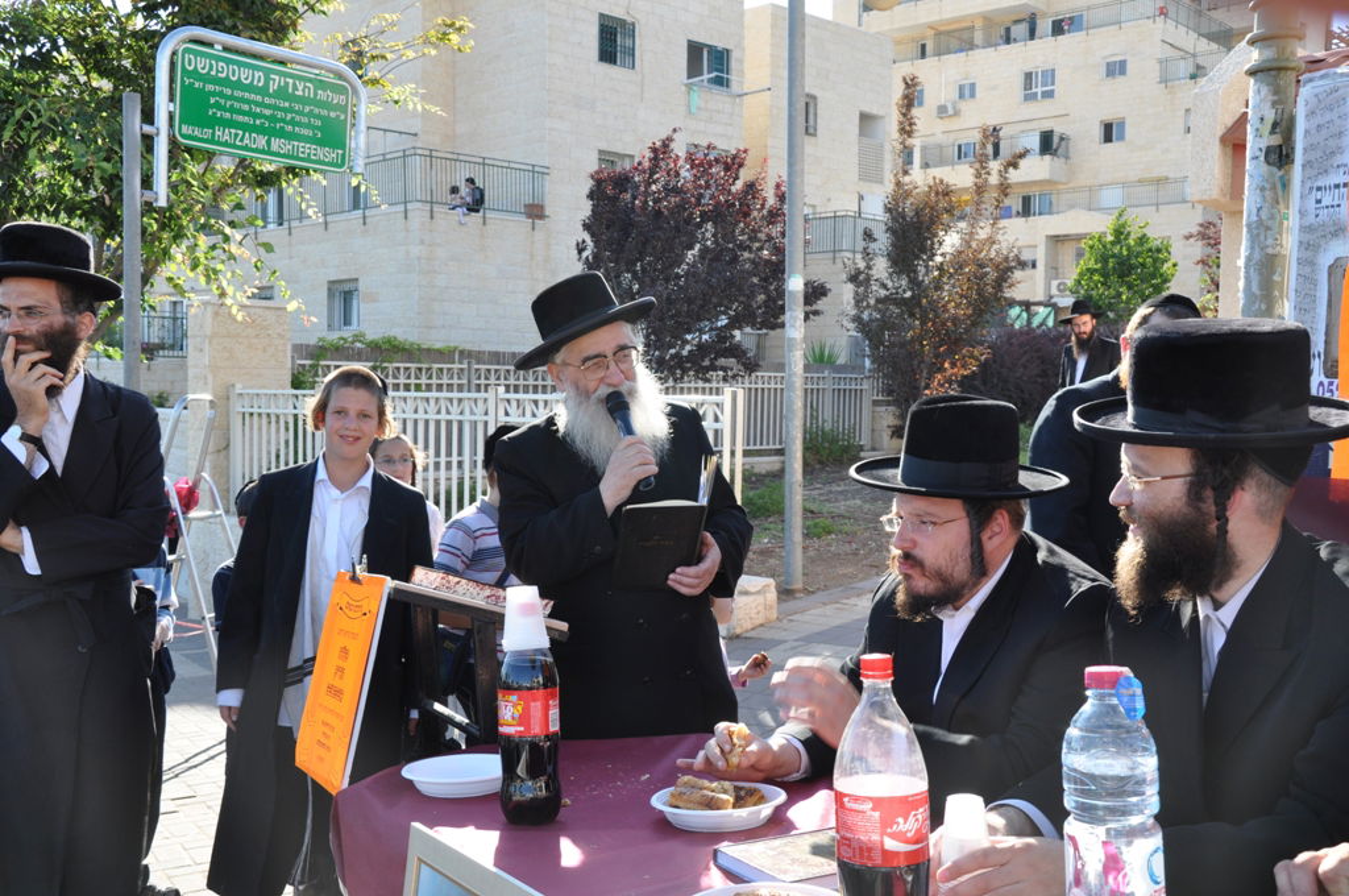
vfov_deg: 35.4
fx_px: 1403
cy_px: 448
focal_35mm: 38
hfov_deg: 51.3
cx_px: 674
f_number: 10
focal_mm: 25
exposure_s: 1/100
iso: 200
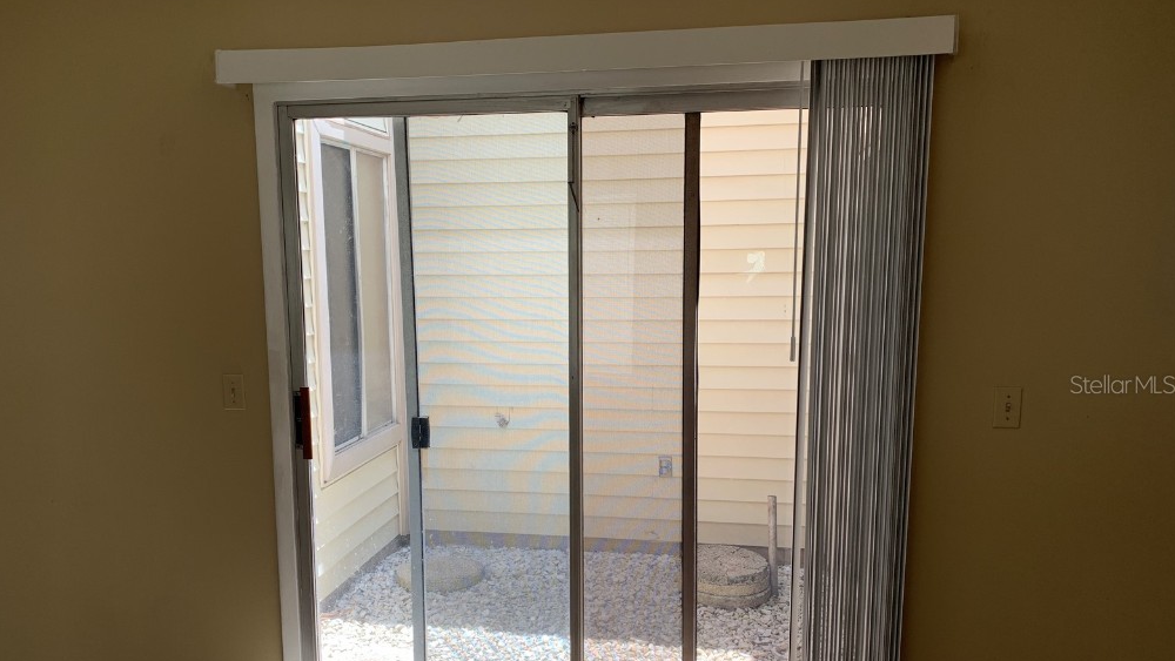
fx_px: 904
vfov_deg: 40.1
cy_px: 384
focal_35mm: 29
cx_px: 579
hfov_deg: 66.1
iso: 25
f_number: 1.8
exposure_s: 1/254
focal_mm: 4.25
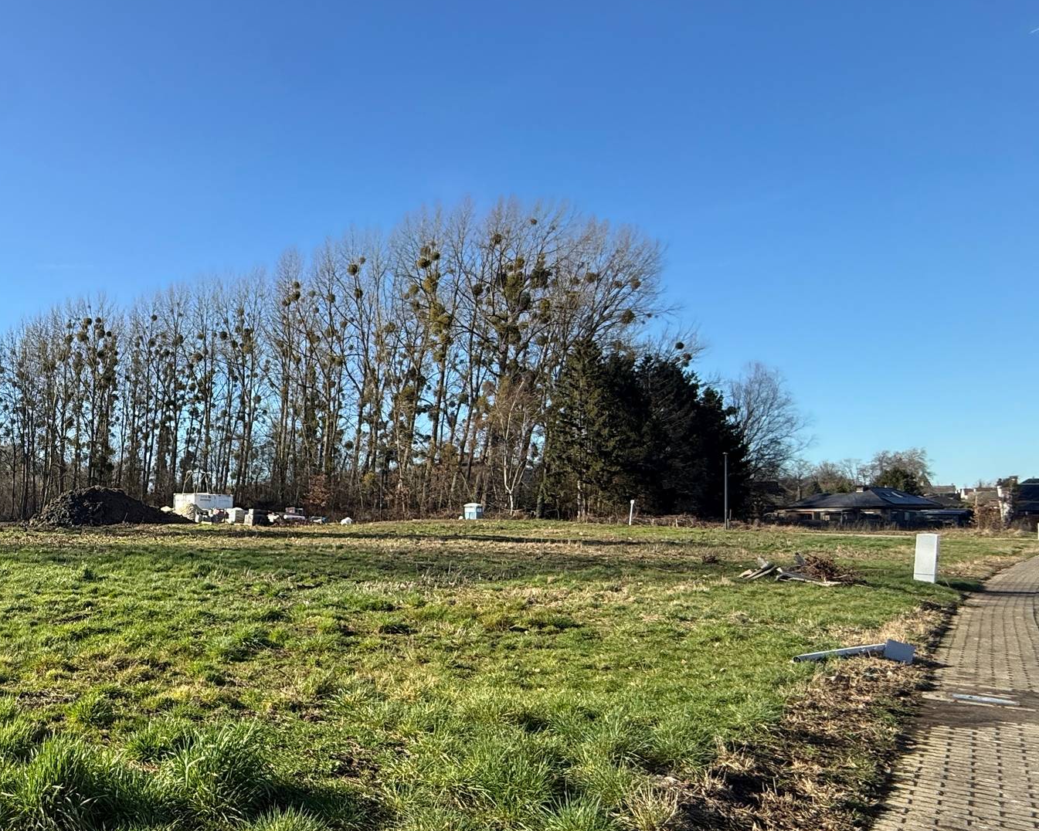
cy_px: 520
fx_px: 800
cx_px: 63
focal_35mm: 26
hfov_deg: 55.2
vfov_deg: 54.3
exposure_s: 1/1050
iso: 50
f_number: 2.2
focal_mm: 2.22
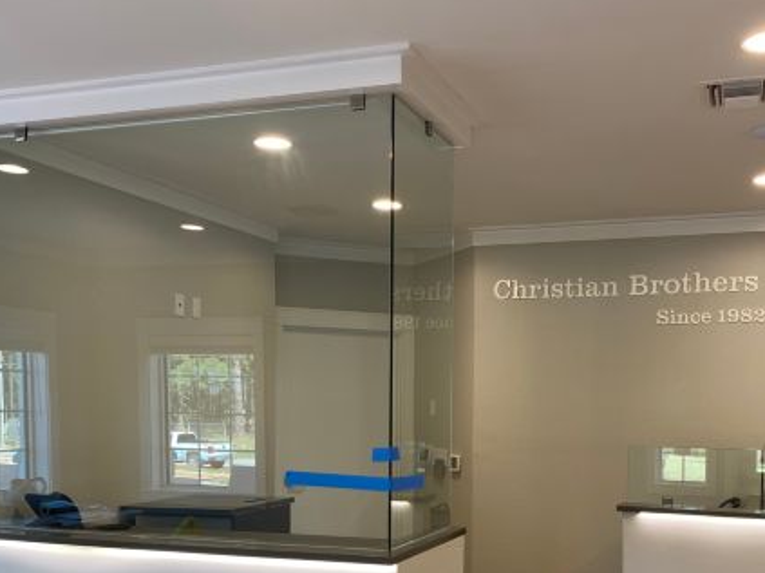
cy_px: 439
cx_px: 449
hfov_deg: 45.6
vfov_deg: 34.3
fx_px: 906
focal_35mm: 41
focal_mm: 4.25
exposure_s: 1/120
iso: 64
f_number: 1.8
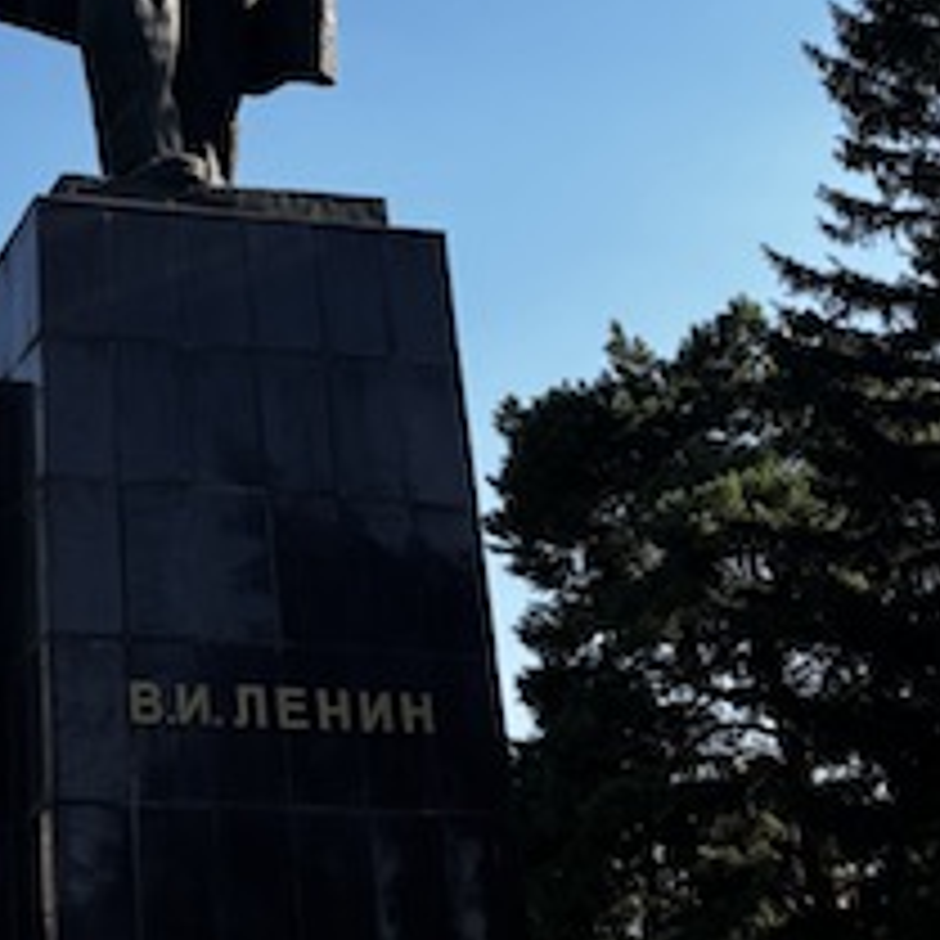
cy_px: 144
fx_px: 2028
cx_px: -45
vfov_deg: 25.5
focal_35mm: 66
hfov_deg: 24.6
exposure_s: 1/2193
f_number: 1.6
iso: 50
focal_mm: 5.96
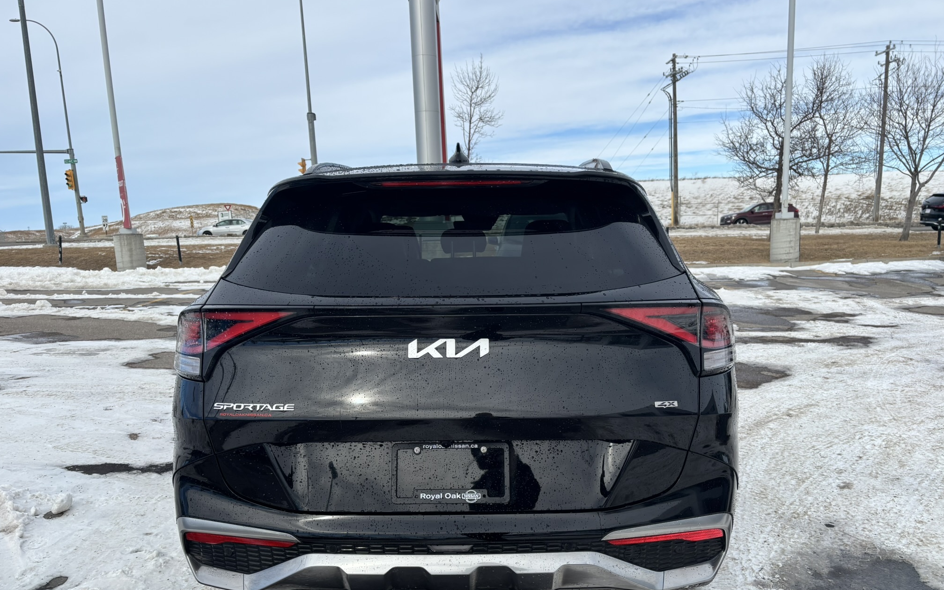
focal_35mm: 28
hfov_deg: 66.5
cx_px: 476
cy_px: 349
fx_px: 720
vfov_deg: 44.3
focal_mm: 5.96
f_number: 1.6
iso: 50
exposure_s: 1/3650
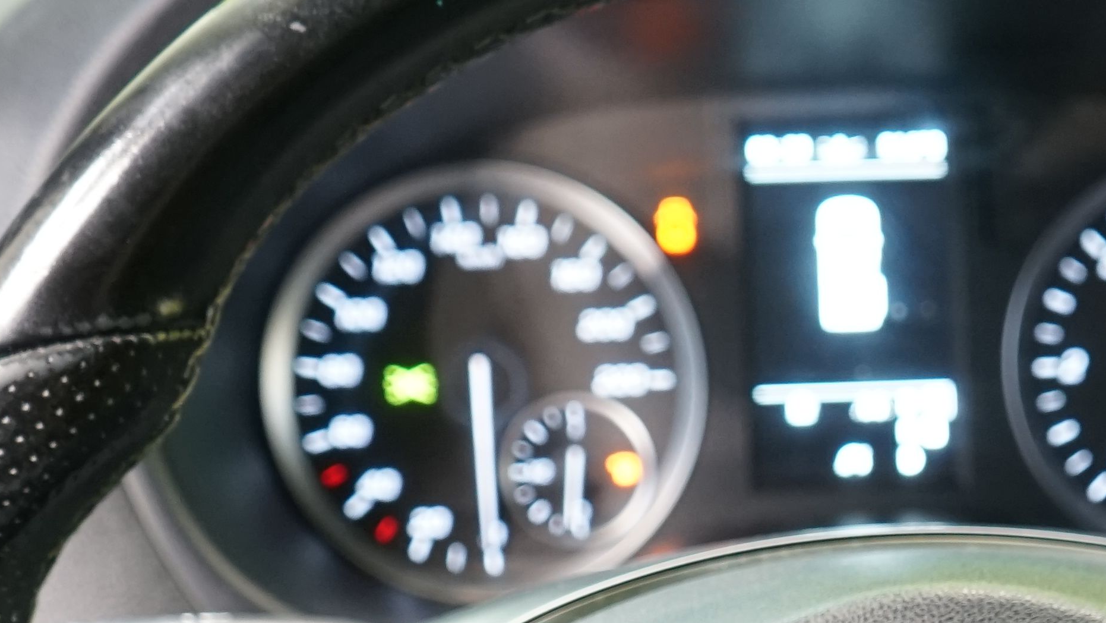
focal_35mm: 108
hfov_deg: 19.5
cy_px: 885
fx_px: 3168
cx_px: 947
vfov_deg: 10.9
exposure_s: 1/13
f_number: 4.5
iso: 1250
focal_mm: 32
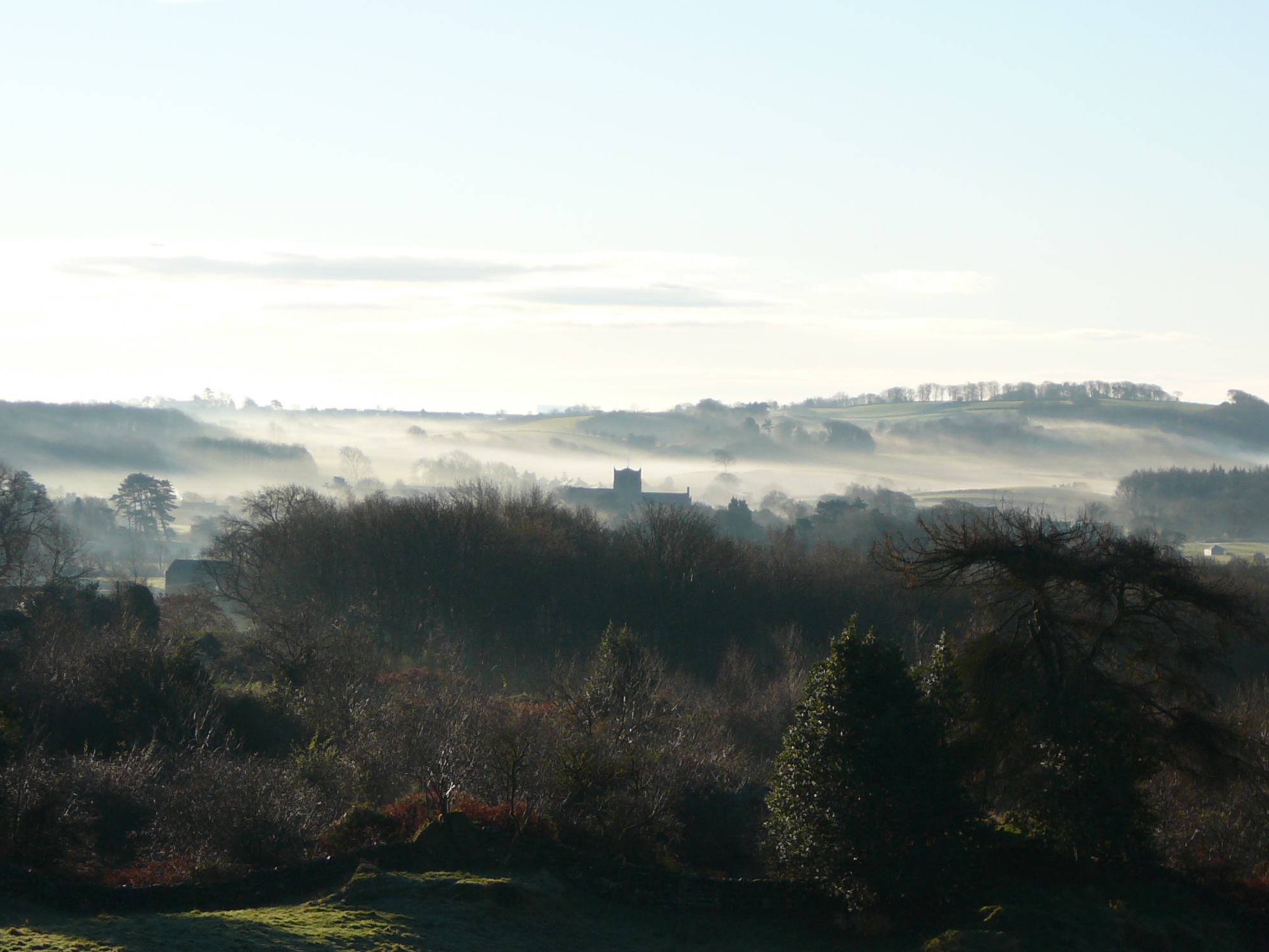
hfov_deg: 16.0
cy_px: 475
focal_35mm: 123
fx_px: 4509
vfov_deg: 12.1
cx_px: 623
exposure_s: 1/500
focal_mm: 14.1
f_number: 3.9
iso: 80
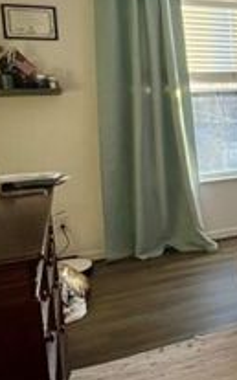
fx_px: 487
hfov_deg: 19.1
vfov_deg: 42.3
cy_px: 141
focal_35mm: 47
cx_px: 451
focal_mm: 1.57
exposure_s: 1/59
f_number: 1.8
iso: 250
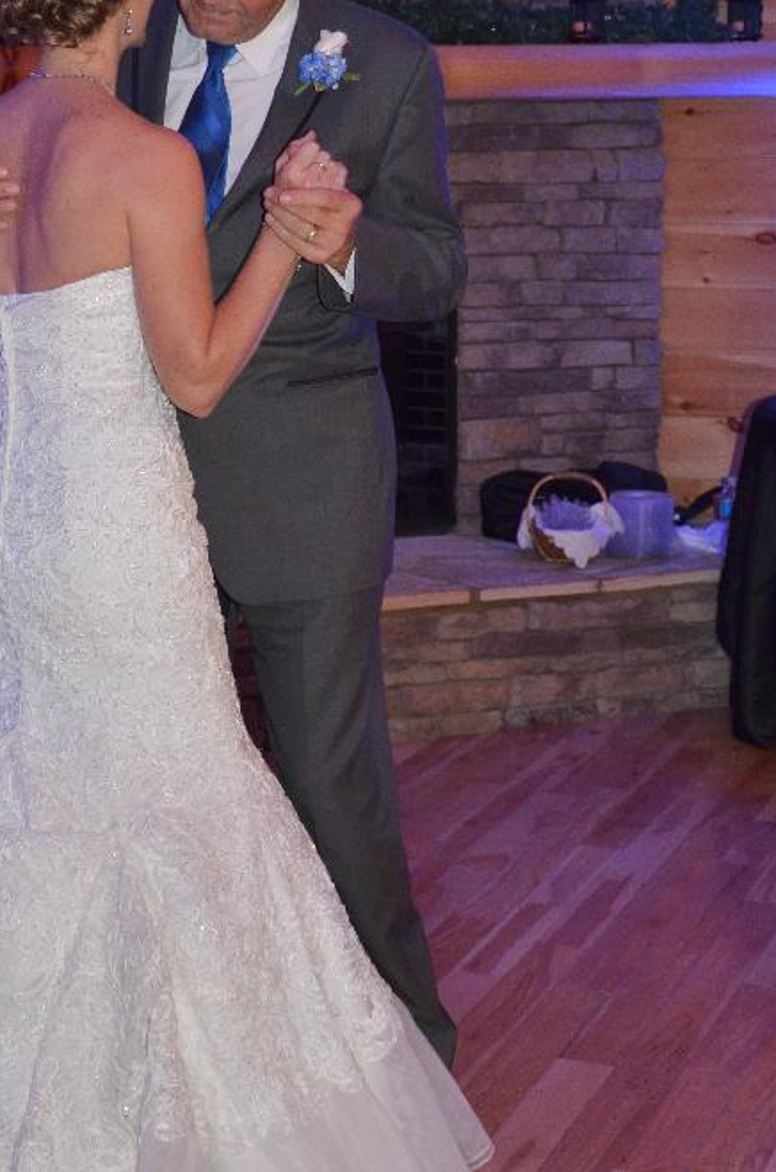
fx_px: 2370
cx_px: 146
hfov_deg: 18.4
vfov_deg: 27.7
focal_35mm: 73
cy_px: 449
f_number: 4
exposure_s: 1/60
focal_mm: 26
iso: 800
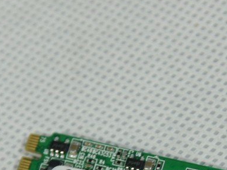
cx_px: 126
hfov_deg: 7.4
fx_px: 1764
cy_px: 190
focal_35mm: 269
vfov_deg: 5.5
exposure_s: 1/40
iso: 800
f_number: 5.6
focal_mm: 70
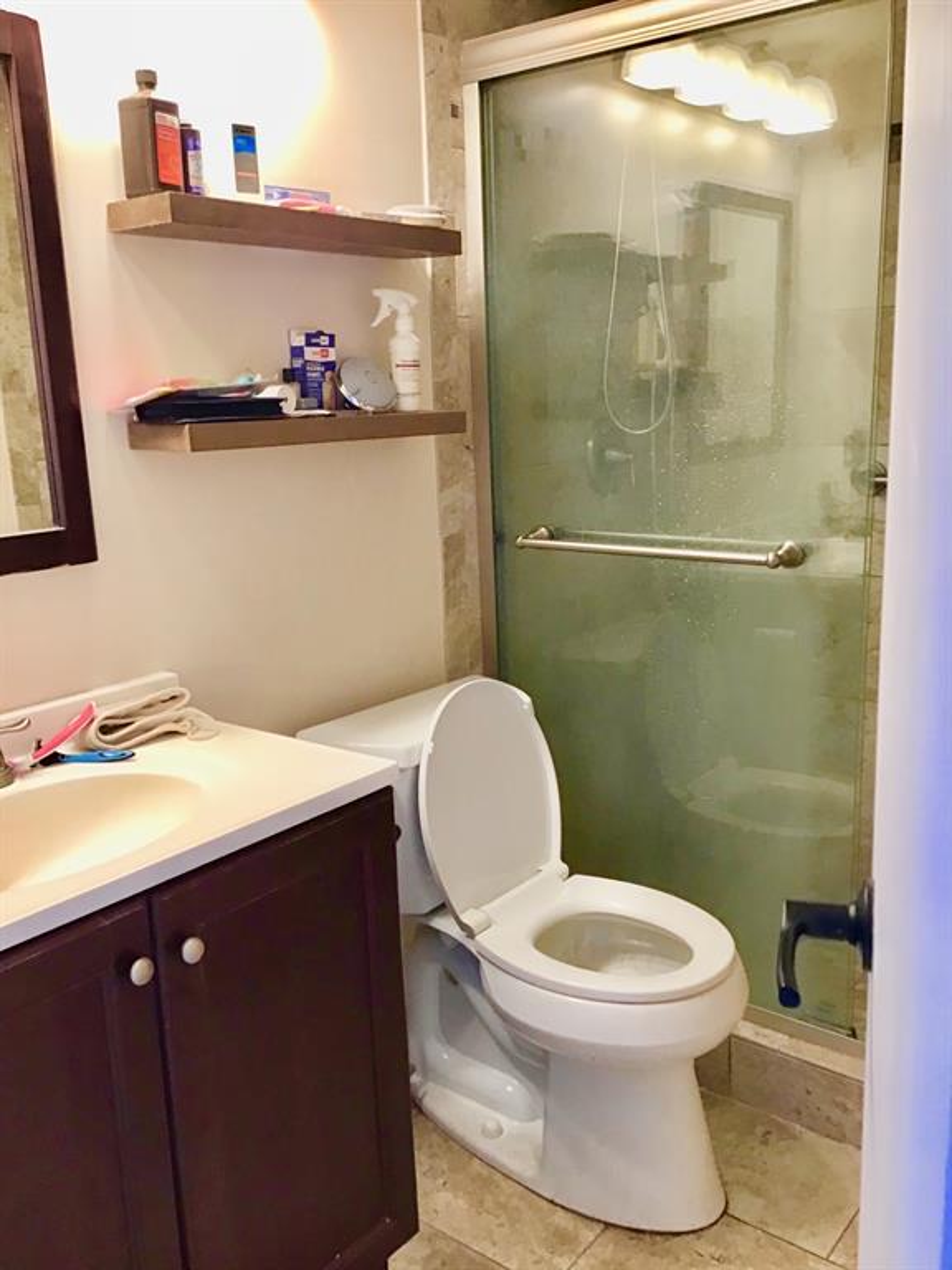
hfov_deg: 45.4
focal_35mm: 31
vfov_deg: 58.4
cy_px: 635
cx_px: 476
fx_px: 1137
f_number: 2.4
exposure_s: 1/30
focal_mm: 3.3
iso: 80
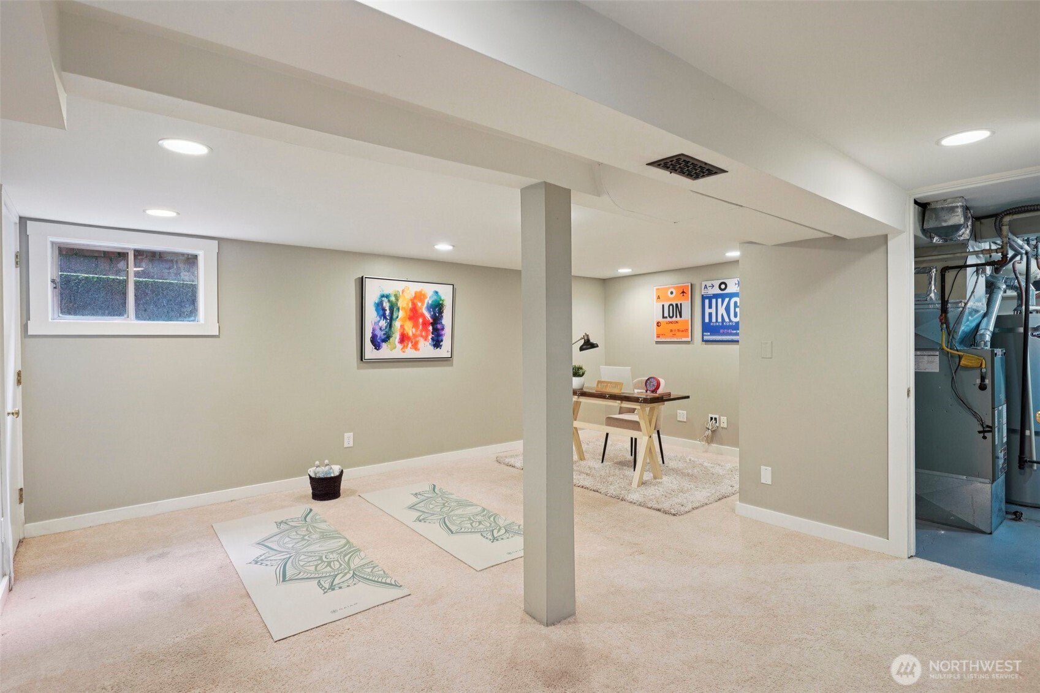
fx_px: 491
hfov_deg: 93.3
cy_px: 346
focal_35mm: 17
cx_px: 520
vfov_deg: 70.4
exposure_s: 1/8
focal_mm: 17
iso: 400
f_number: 8
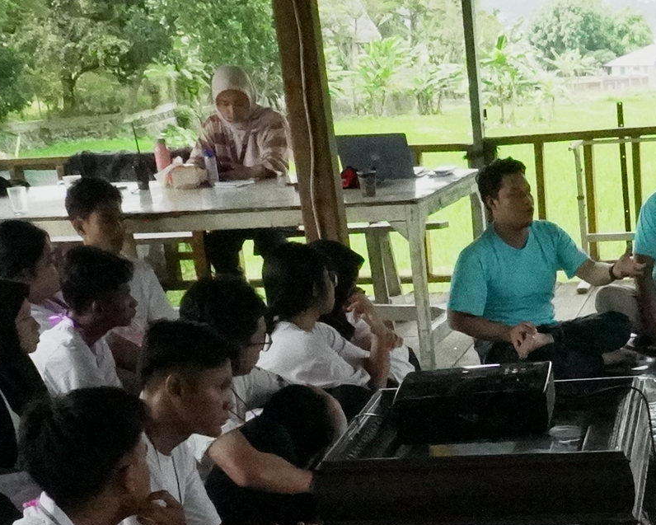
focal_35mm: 85
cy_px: 659
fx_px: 1650
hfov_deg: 20.9
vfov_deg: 17.1
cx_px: 792
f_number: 18
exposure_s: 1/1000
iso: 20000
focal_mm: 16
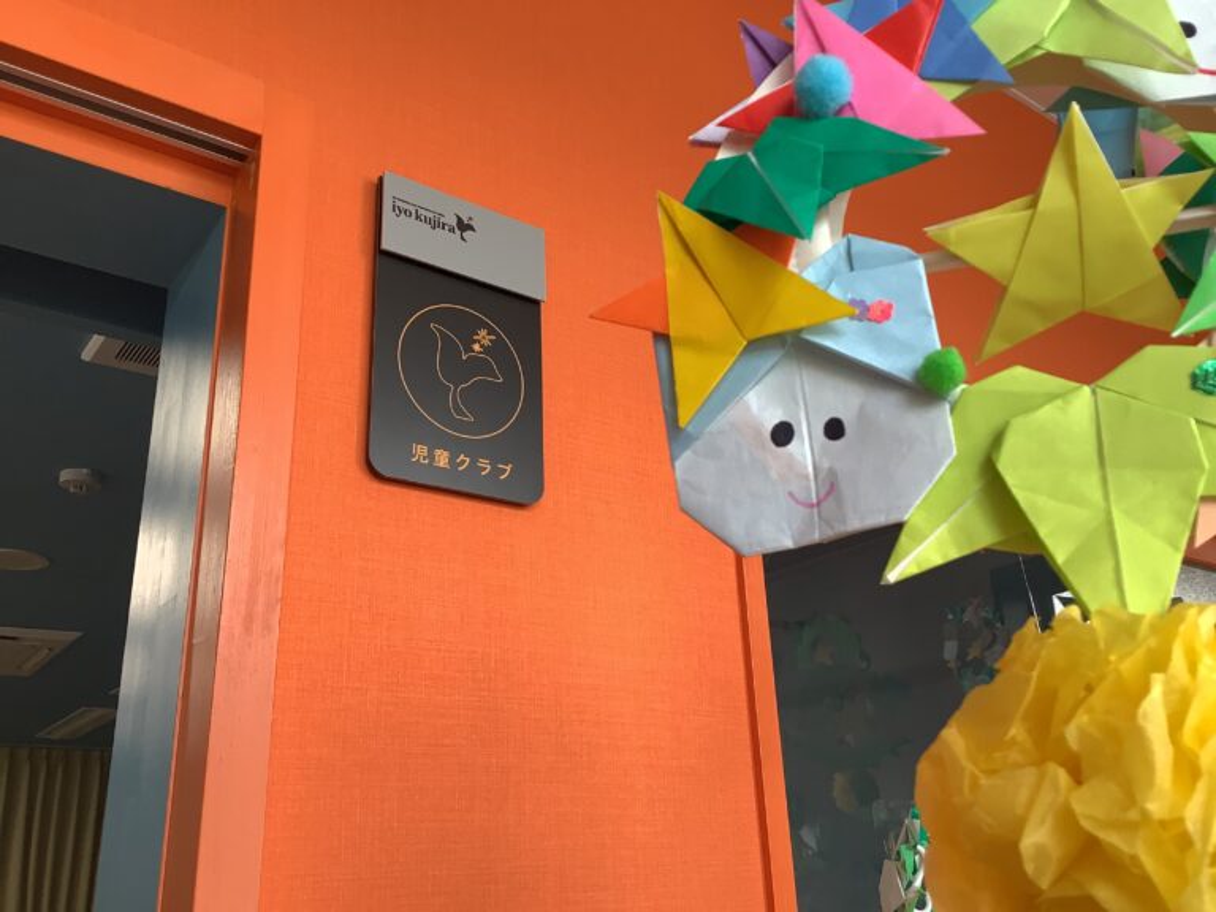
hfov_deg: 58.4
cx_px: 608
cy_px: 456
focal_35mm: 31
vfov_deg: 45.4
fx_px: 1089
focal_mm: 3.3
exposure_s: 1/60
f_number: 2.4
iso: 64
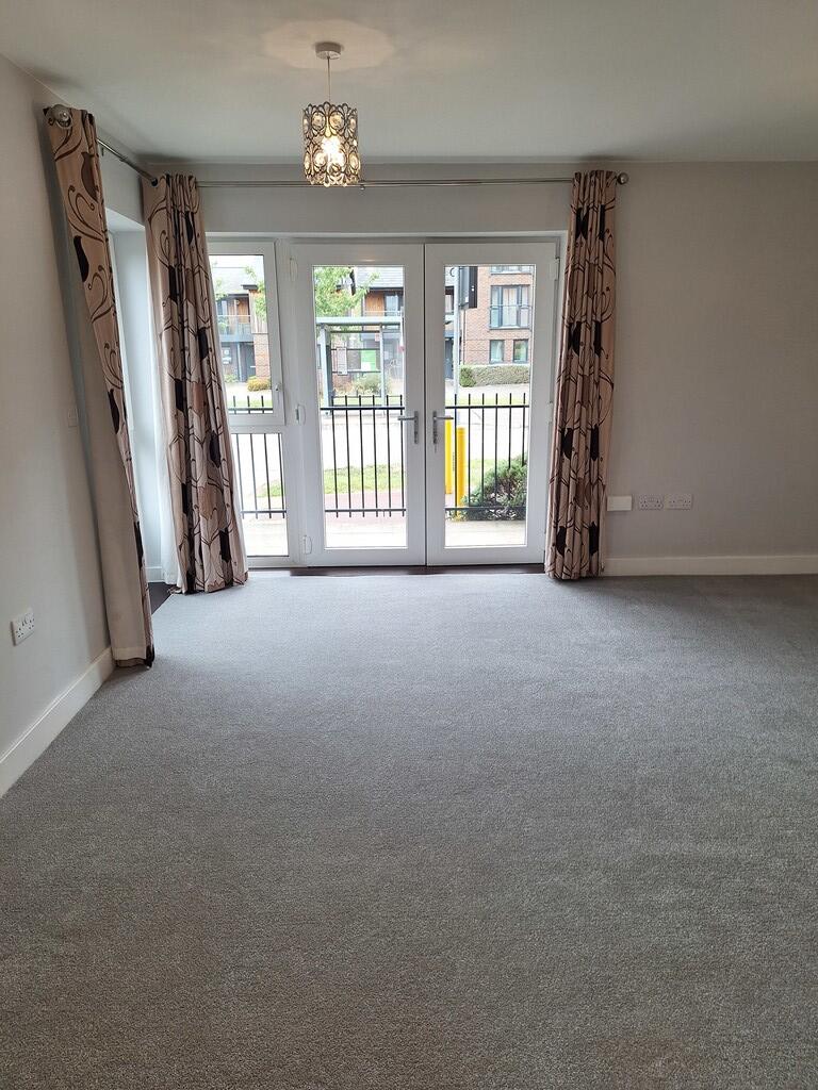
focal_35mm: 23
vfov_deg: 73.9
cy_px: 545
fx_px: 725
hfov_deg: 58.9
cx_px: 409
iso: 50
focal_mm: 5.54
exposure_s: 1/120
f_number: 1.8
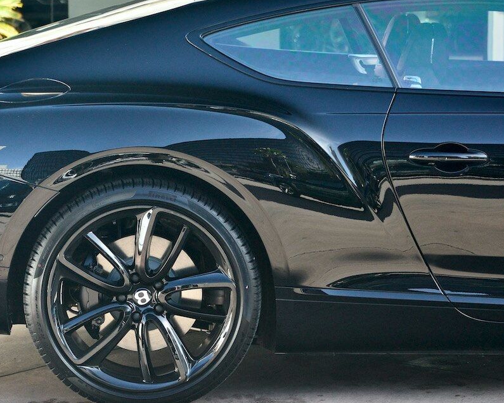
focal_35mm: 136
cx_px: 198
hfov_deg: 14.2
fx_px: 2029
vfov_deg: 11.3
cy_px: 168
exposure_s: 1/400
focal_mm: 90
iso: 800
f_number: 5.3
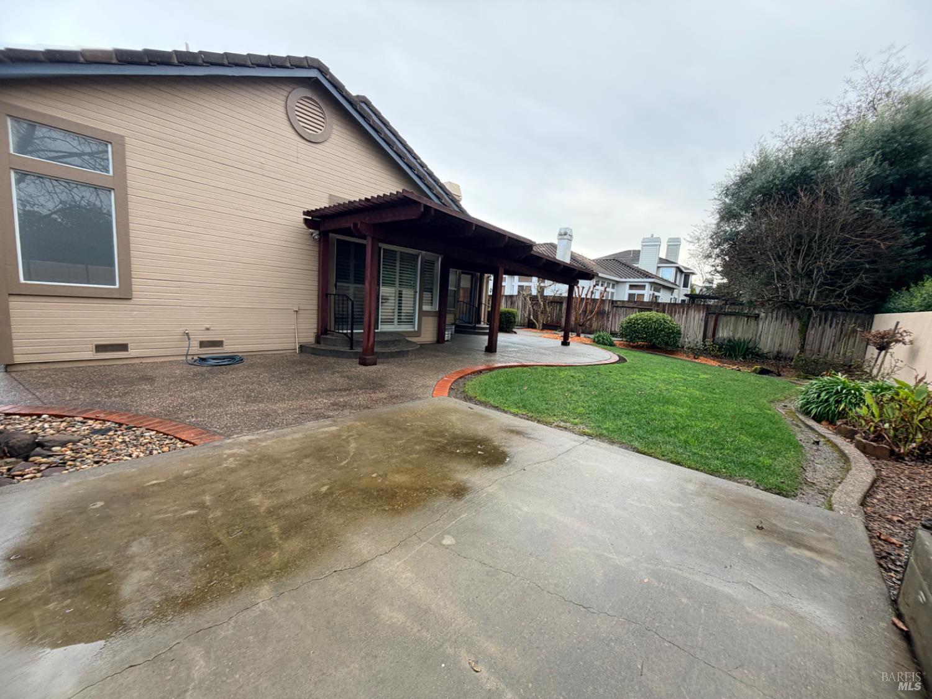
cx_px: 466
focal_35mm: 14
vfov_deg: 85.7
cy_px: 350
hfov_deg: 102.1
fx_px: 377
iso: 40
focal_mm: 2.22
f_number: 2.2
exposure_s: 1/204
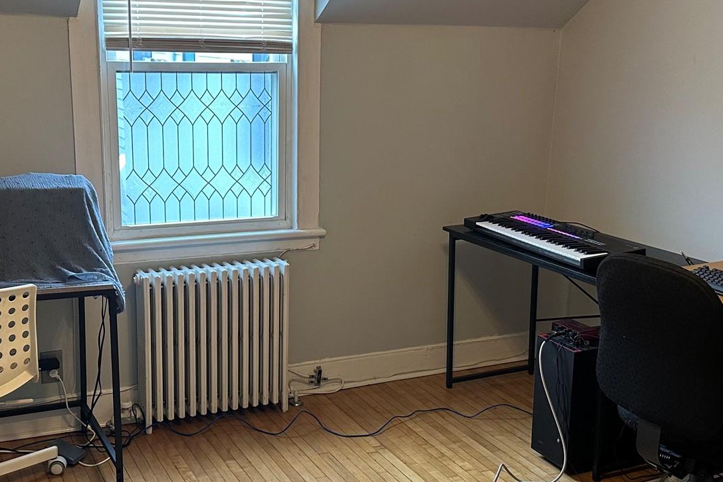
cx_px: 303
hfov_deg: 41.8
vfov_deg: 28.6
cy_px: 247
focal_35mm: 47
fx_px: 944
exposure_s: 1/60
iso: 200
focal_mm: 6.86
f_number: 1.78
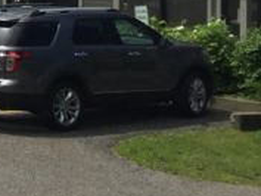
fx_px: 1268
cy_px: -113
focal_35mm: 168
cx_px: -282
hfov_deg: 10.6
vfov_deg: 8.6
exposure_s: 1/2198
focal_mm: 4.15
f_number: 2.2
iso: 32
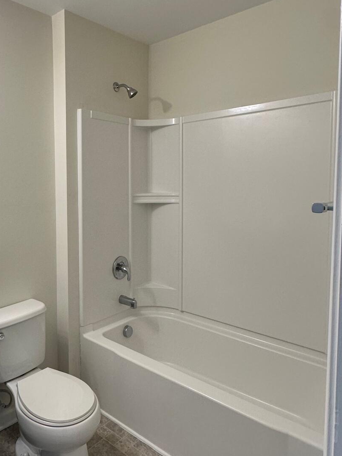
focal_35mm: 26
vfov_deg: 67.1
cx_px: 78
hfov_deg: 50.5
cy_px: 203
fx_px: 342
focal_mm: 2.22
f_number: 2.2
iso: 160
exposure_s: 1/120
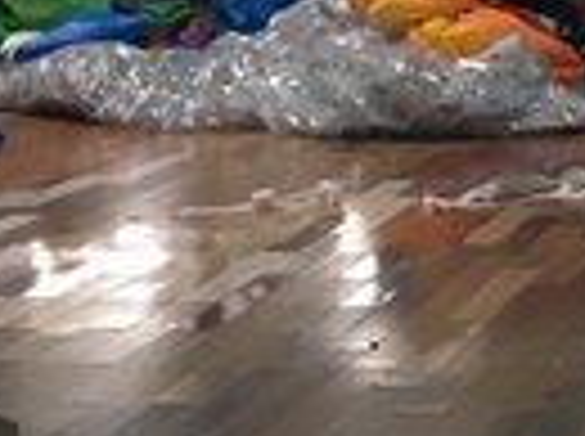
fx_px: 2260
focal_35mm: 134
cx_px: 810
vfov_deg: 10.4
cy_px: -364
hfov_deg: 14.0
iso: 200
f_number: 2.2
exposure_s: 1/25
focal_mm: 4.15
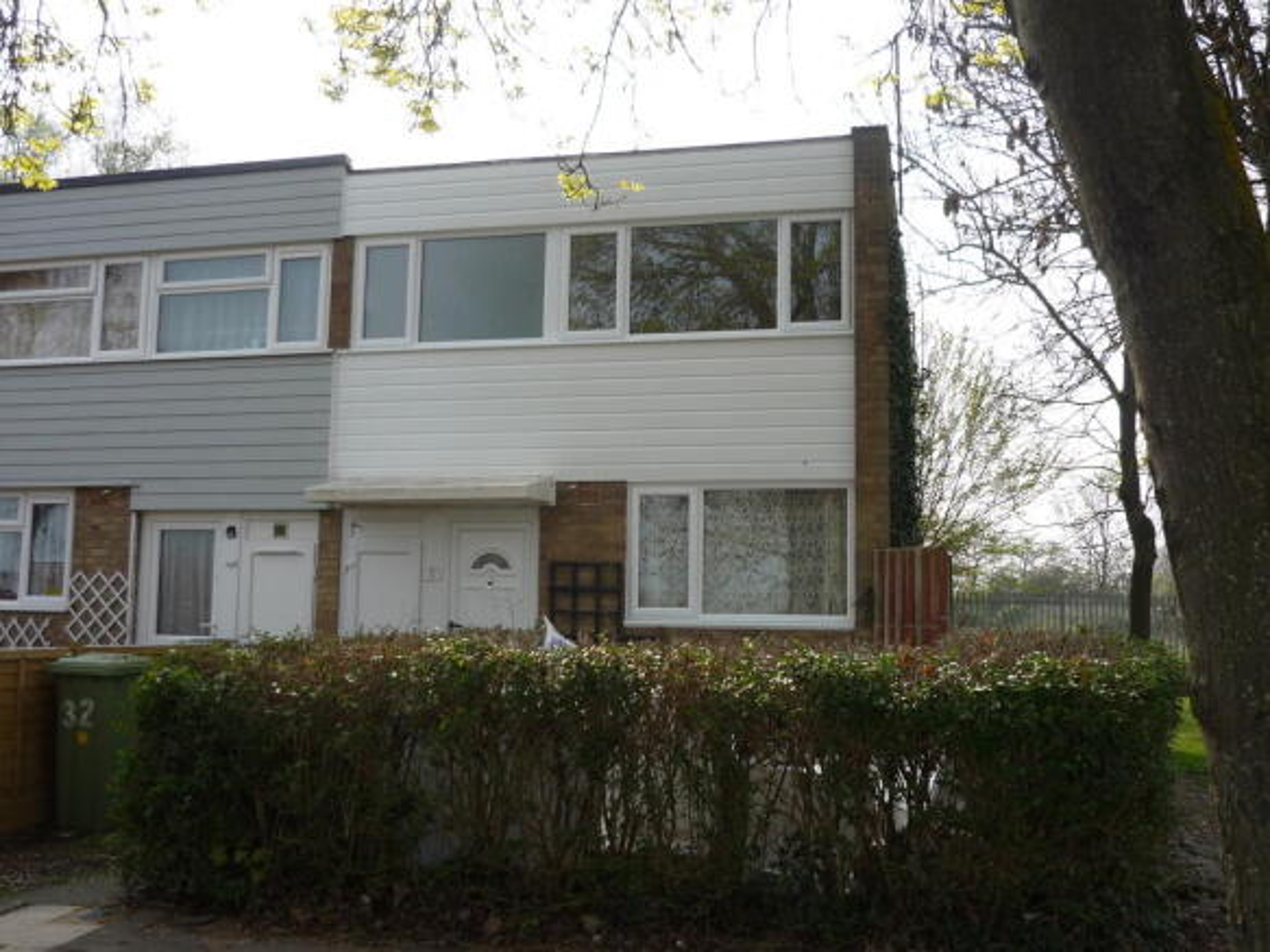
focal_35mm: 33
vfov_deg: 42.9
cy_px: 476
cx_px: 635
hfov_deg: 55.4
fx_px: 1210
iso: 100
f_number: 2.8
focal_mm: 5.5
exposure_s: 1/800
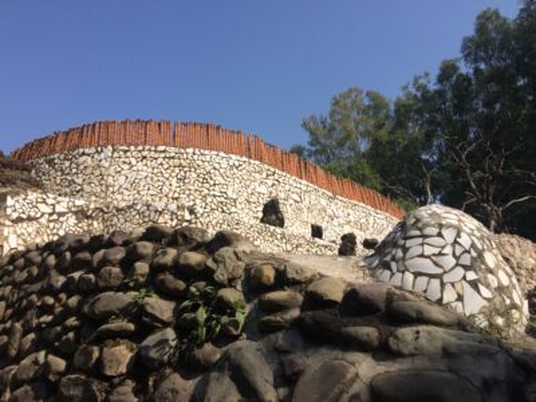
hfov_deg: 61.7
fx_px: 449
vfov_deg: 48.2
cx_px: 268
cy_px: 201
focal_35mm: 29
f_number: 2.2
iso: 32
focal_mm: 4.15
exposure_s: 1/2283
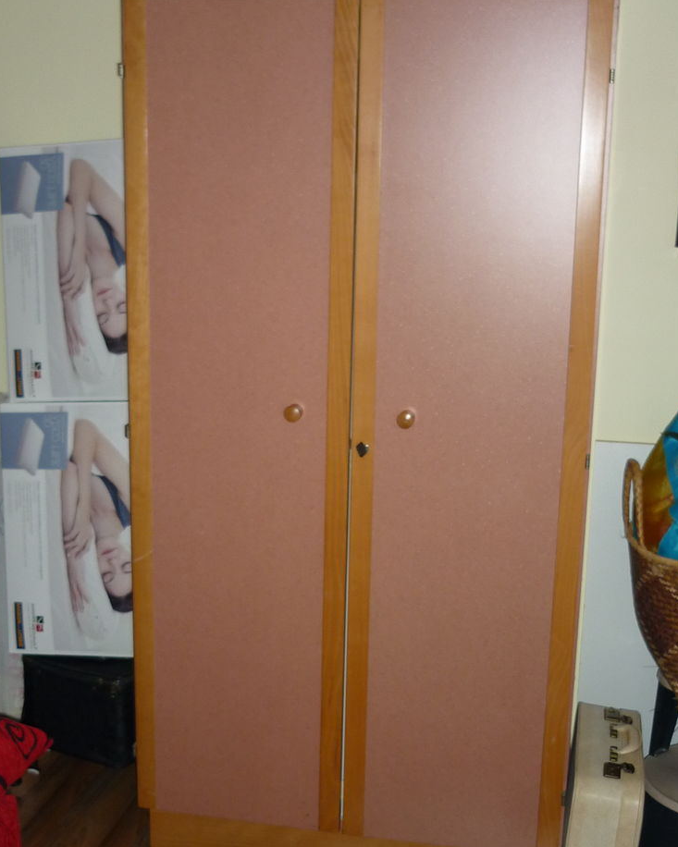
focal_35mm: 49
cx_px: 341
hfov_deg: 30.8
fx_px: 1229
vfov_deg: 38.0
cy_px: 452
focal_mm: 5.9
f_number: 2.9
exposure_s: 1/30
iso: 160
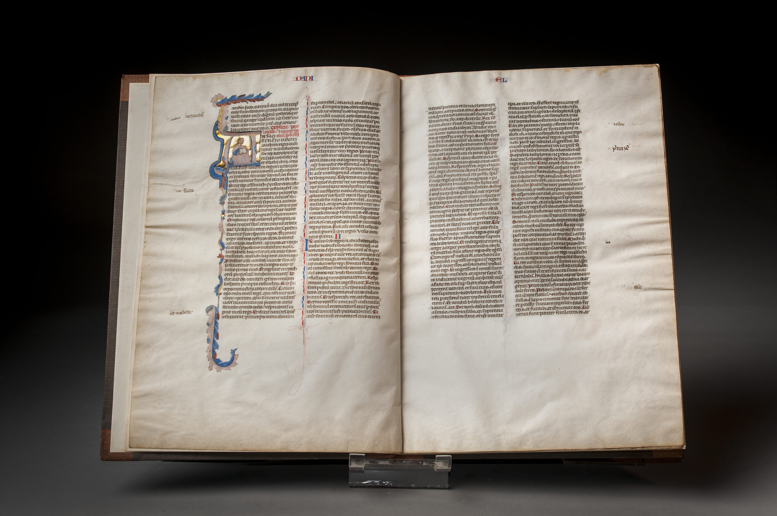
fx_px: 1132
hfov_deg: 37.9
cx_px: 388
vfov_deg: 25.7
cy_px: 258
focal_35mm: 52
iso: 200
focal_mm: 35
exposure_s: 1/250
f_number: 5.6
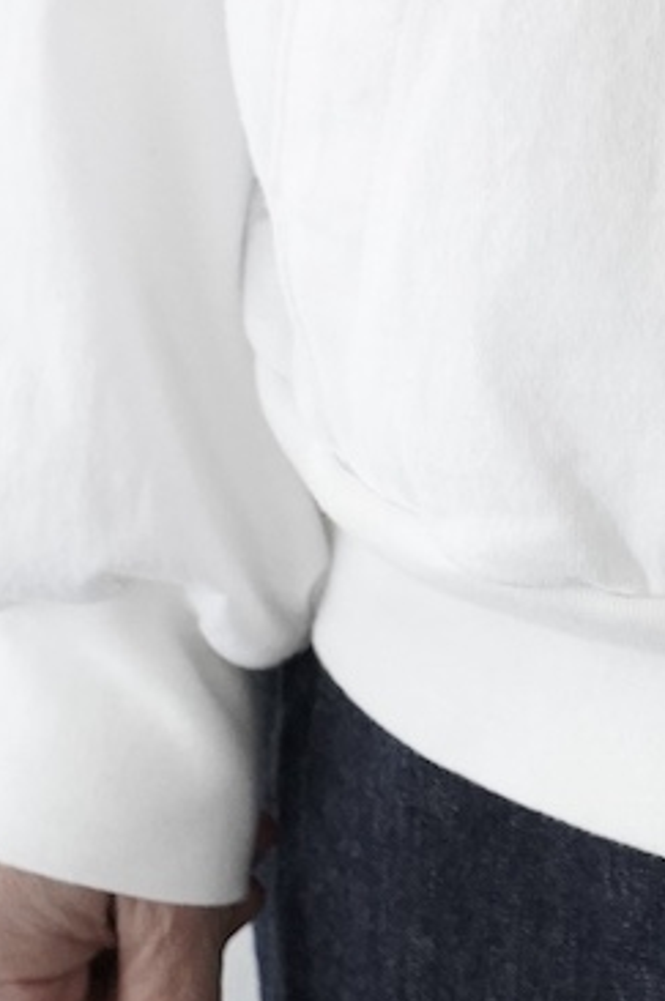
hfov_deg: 8.9
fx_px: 4112
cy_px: -580
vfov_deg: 13.0
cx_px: 1158
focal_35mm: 148
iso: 5000
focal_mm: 36
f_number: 5.6
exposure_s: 1/160
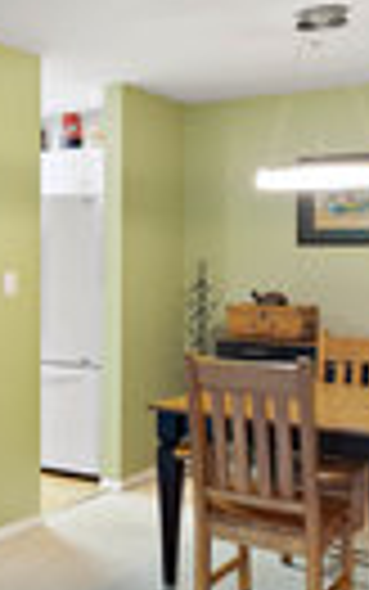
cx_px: -97
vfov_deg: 37.4
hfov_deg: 21.9
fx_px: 868
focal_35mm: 54
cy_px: 243
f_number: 7.1
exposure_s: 1/1.25
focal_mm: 16
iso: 400
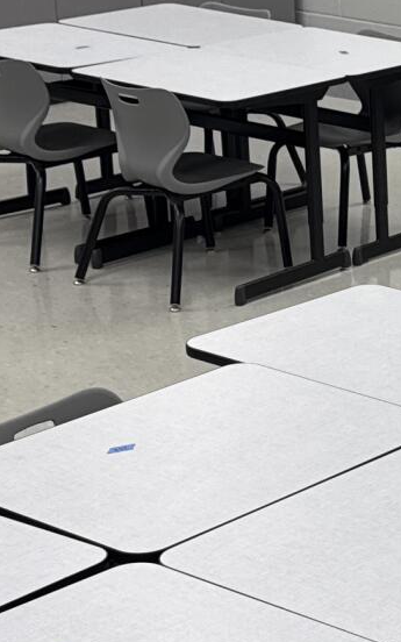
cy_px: 322
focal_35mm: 118
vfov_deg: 17.7
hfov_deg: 10.5
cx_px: 686
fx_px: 2063
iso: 80
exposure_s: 1/120
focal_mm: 6.76
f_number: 1.78
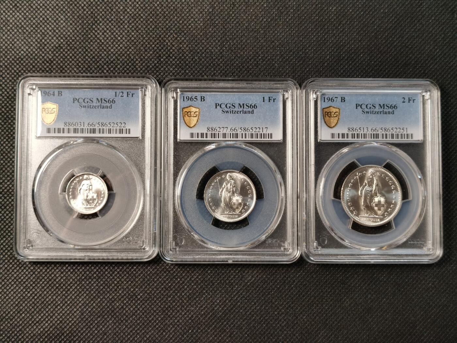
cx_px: 228
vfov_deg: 26.1
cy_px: 172
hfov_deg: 34.3
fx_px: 739
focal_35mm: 56
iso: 50
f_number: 1.6
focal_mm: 5.56
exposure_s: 1/225
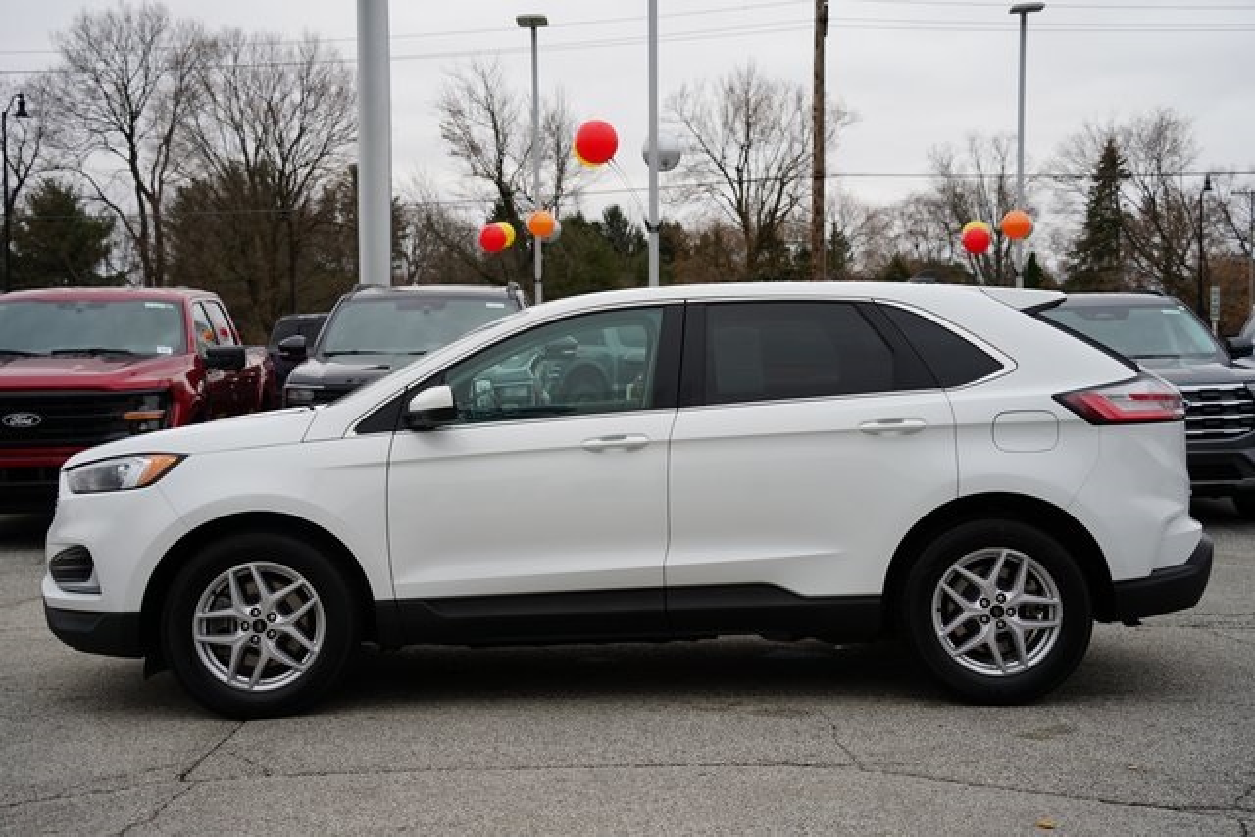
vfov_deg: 26.0
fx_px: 1813
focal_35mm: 52
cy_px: 418
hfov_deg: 38.2
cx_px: 628
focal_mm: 52
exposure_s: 1/60
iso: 100
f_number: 5
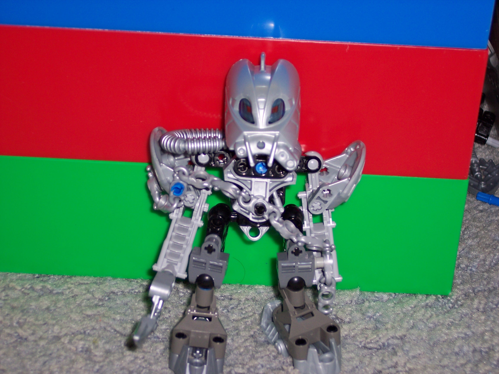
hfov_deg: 21.5
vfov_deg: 16.2
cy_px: 187
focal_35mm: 91
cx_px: 250
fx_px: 1312
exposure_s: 1/90
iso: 100
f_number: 4.1
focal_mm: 18.7
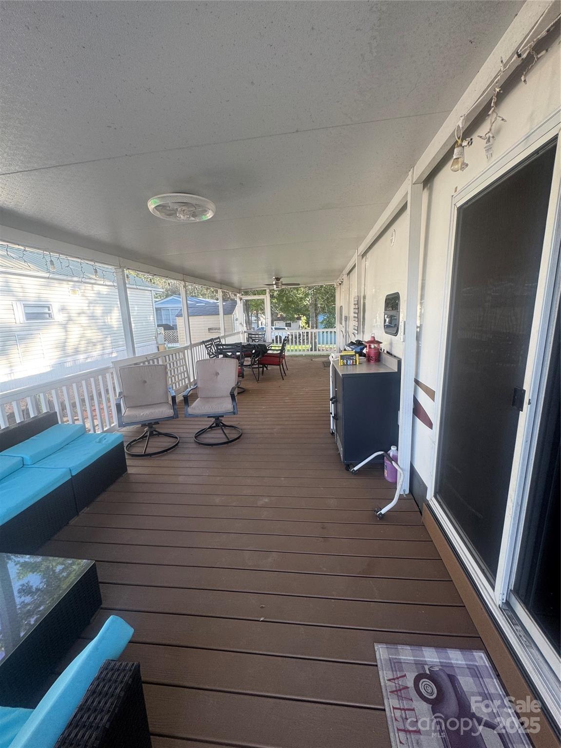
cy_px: 374
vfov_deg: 102.1
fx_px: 303
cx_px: 280
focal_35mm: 14
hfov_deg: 85.7
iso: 64
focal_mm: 2.22
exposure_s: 1/99
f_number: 2.2
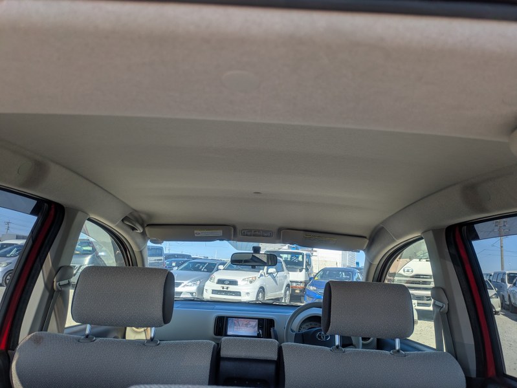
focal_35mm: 25
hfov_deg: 69.4
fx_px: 374
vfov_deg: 54.9
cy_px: 194
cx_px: 258
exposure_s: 1/1580
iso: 45
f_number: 1.89
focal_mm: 5.43
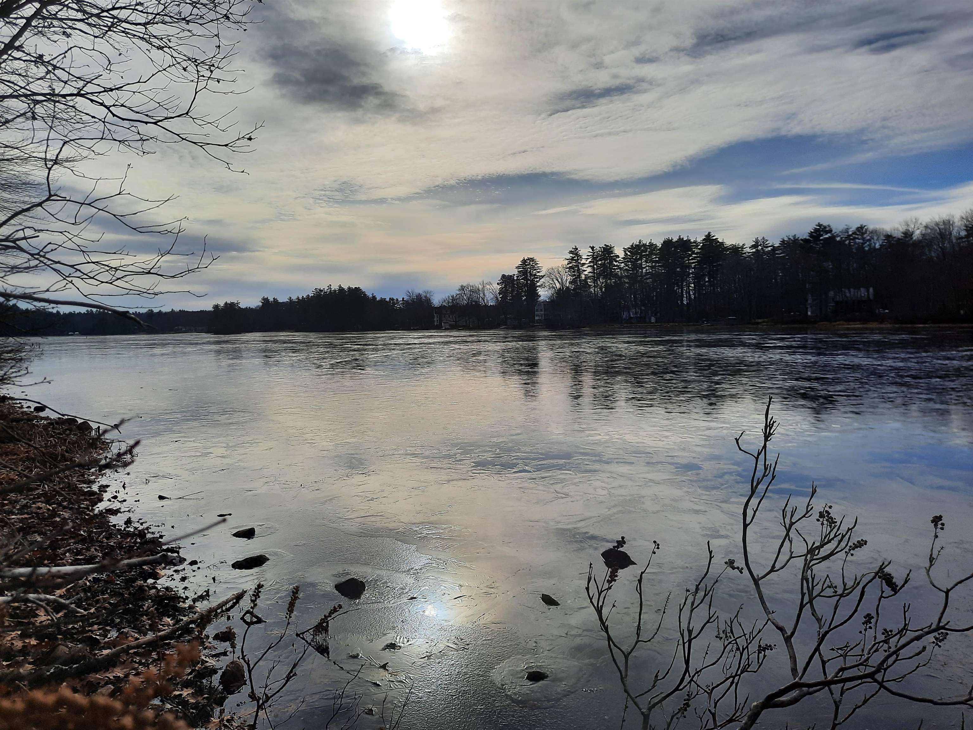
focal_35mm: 25
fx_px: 703
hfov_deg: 69.4
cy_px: 365
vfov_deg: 54.9
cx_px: 486
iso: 32
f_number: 2
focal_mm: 4.6
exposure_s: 1/4098
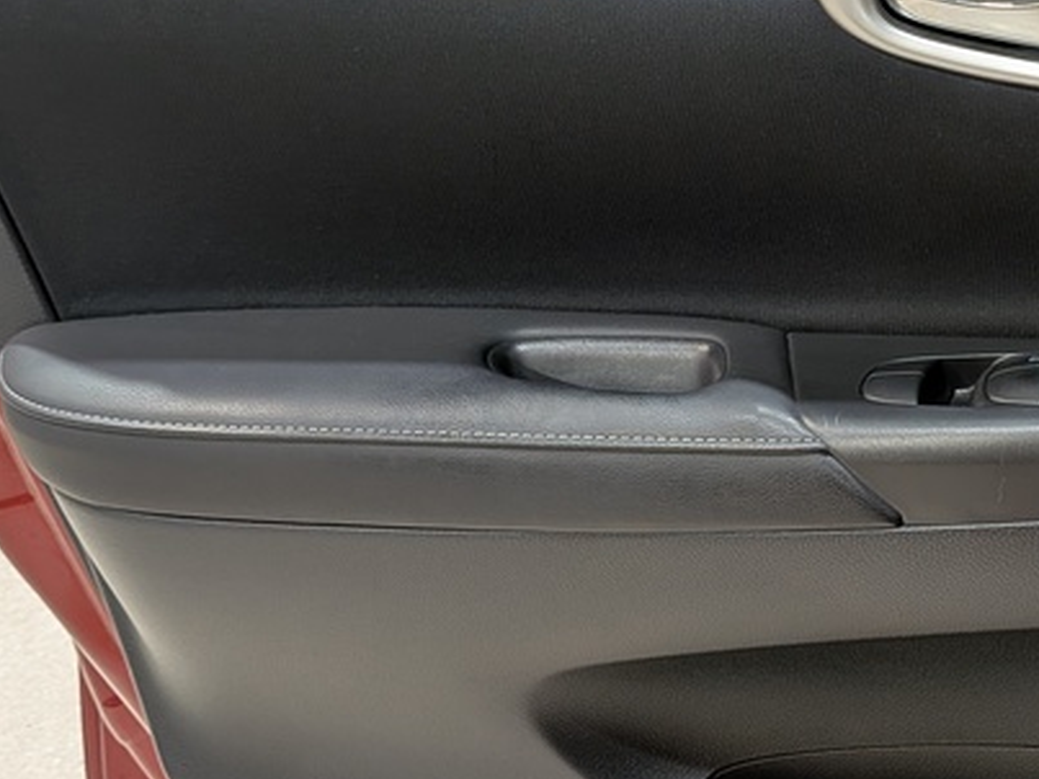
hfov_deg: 30.4
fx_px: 1830
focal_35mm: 61
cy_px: 384
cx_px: 928
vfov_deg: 24.0
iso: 38
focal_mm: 4.53
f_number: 1.7
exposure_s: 1/33.3
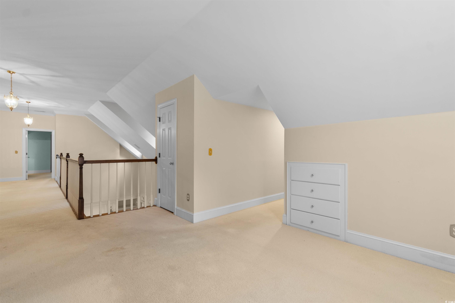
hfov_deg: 100.4
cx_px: 228
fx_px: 190
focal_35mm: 15
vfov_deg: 77.3
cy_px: 152
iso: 100
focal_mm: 10
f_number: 4.5
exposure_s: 3
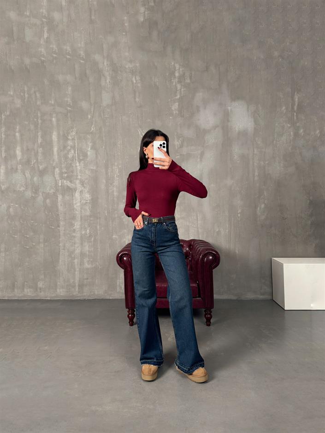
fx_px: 300
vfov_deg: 71.6
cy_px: 216
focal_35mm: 24
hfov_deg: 56.8
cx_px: 162
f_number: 1.78
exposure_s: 1/116
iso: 200
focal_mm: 6.76
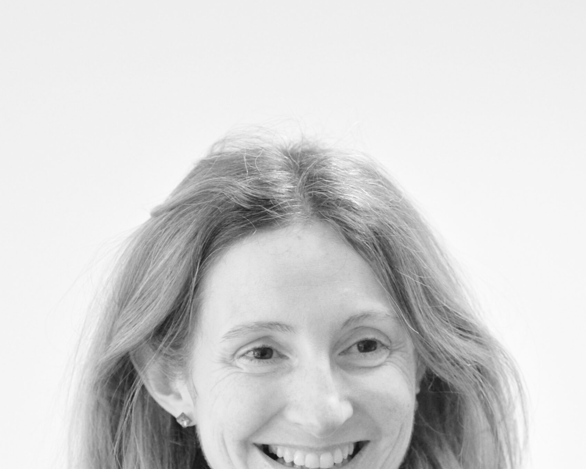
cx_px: 294
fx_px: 3134
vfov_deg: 8.5
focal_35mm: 181
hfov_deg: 10.7
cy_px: 442
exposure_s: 1/200
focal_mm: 85
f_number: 3.2
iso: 1000
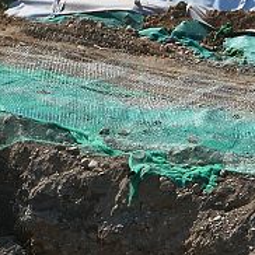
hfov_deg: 4.3
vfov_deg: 4.3
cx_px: -333
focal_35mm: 404
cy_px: 419
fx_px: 3367
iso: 125
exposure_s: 1/1600
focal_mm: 26.4
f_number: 4
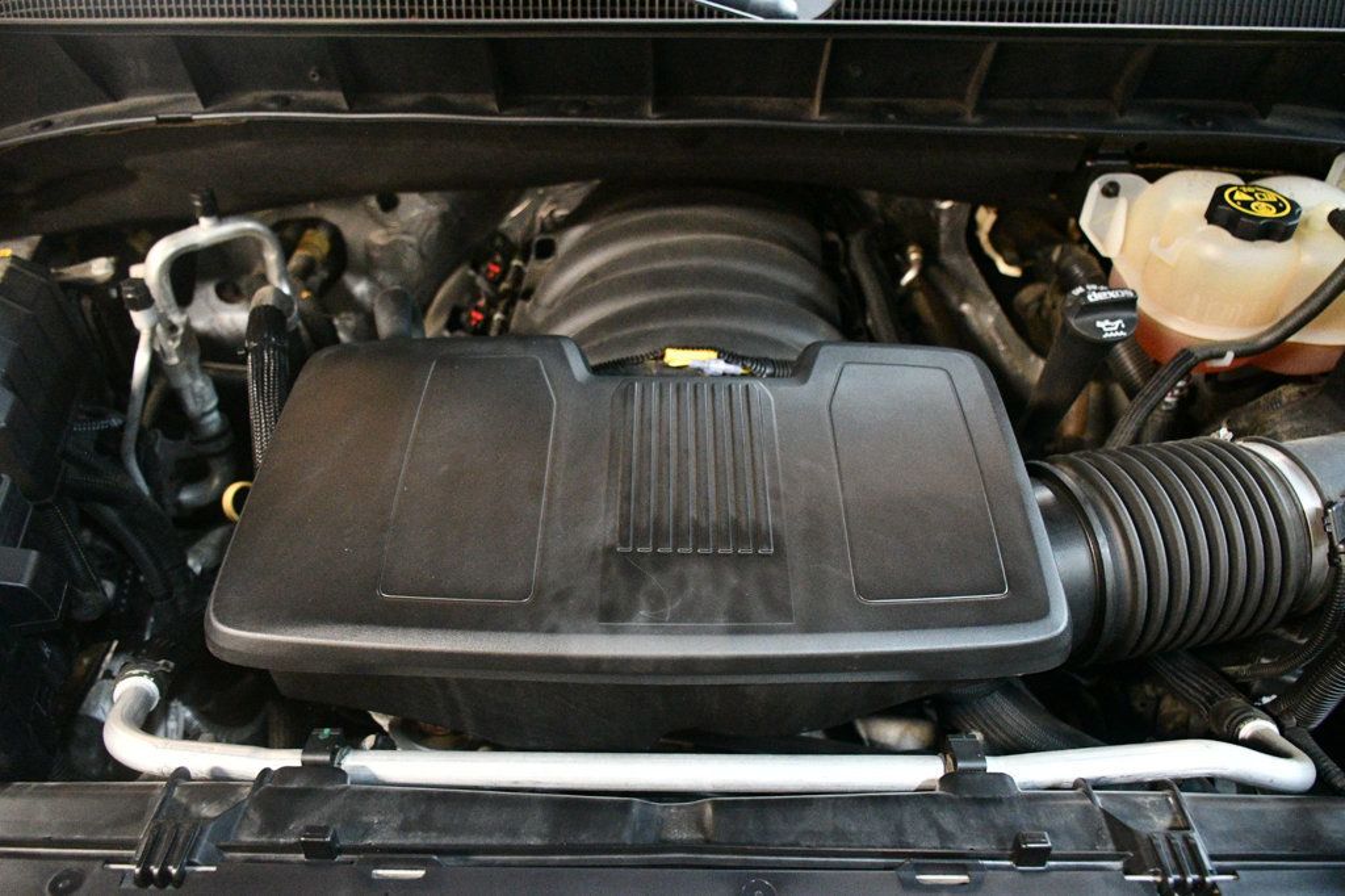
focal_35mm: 27
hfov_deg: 67.4
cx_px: 672
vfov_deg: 47.9
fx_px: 1008
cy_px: 448
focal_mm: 18
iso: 8000
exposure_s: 1/60
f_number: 3.5
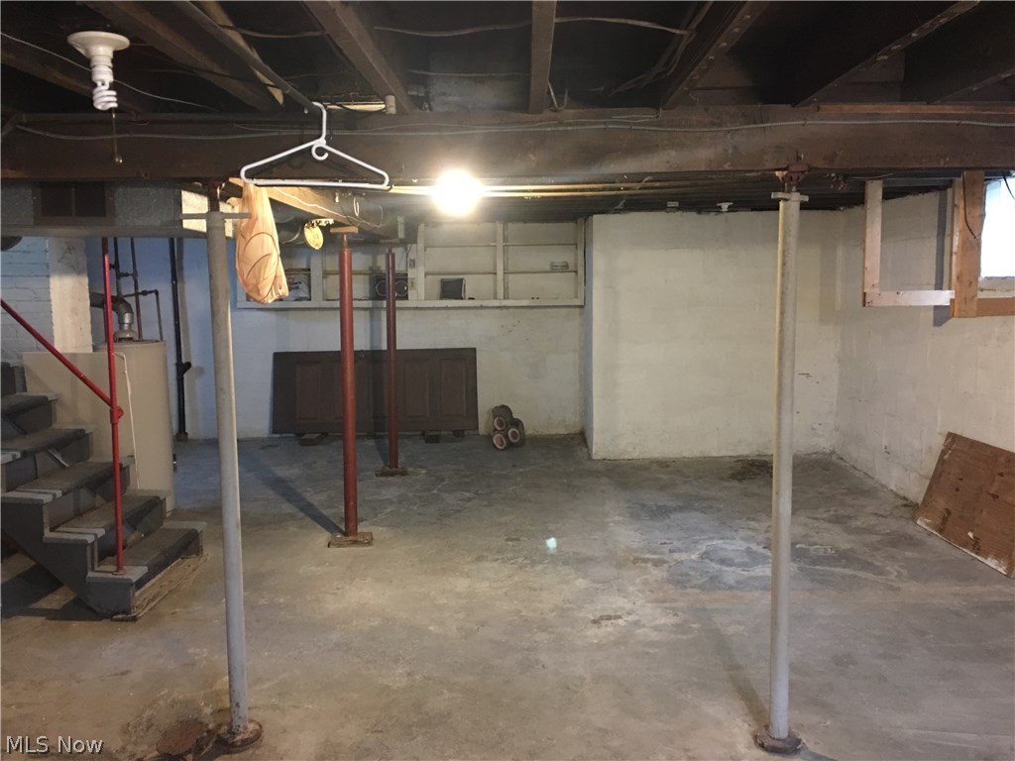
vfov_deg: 48.2
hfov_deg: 61.7
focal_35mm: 29
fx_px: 850
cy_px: 380
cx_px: 508
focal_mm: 4.15
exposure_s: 1/4
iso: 125
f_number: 2.2
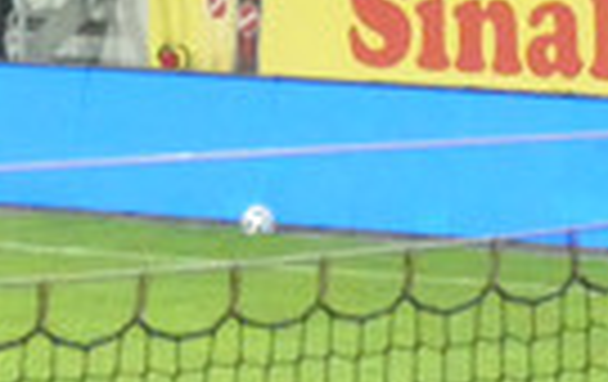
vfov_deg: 2.3
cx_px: 68
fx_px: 9564
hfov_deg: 3.6
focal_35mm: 576
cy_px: -580
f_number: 5.1
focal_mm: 20.6
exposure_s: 1/80
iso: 1250
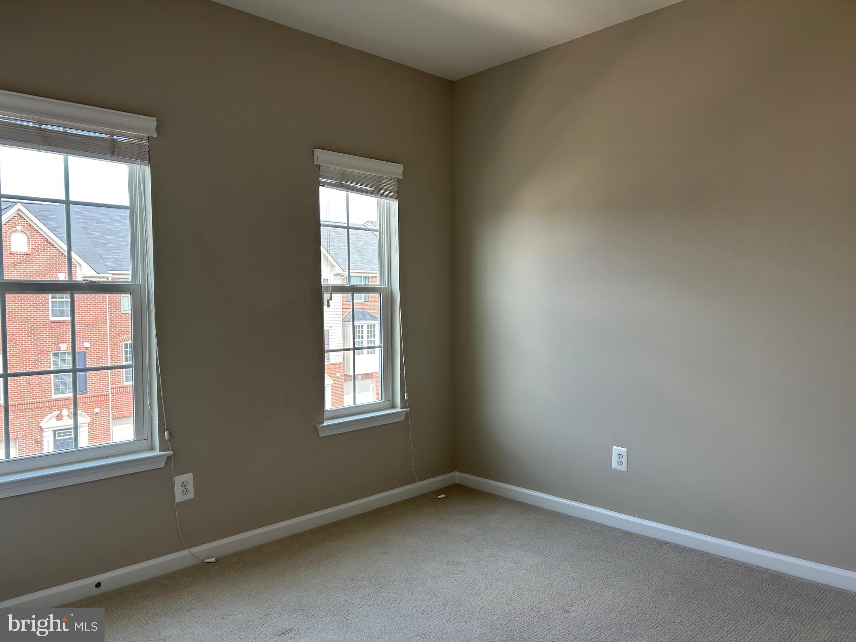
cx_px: 428
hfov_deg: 67.3
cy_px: 321
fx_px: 643
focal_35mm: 26
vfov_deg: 53.1
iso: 64
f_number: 1.5
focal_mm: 5.7
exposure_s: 1/141
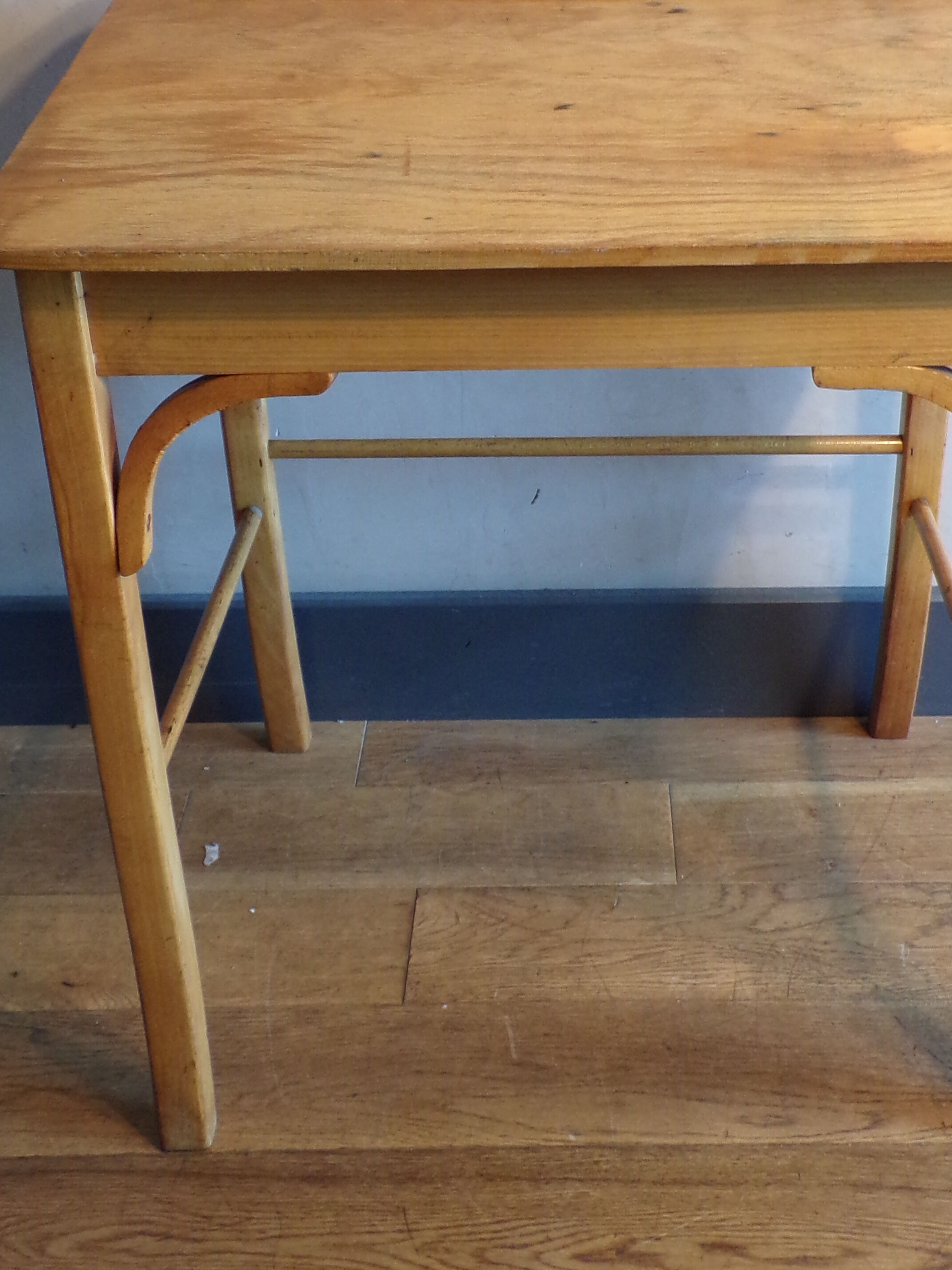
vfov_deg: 41.5
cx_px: 546
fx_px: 1650
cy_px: 409
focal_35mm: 45
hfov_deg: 32.1
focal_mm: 5
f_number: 3.1
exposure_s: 1/25
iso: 200
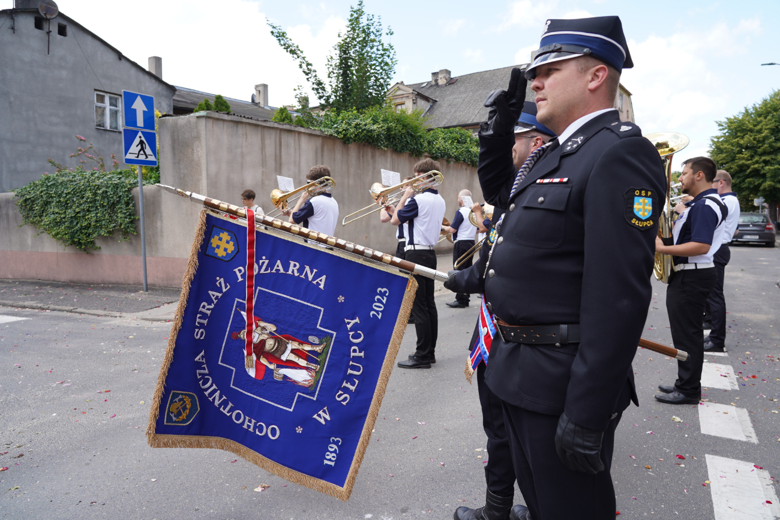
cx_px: 390
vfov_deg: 53.1
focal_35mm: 24
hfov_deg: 73.7
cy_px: 260
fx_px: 520
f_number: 5
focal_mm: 24
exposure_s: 1/160
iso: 100
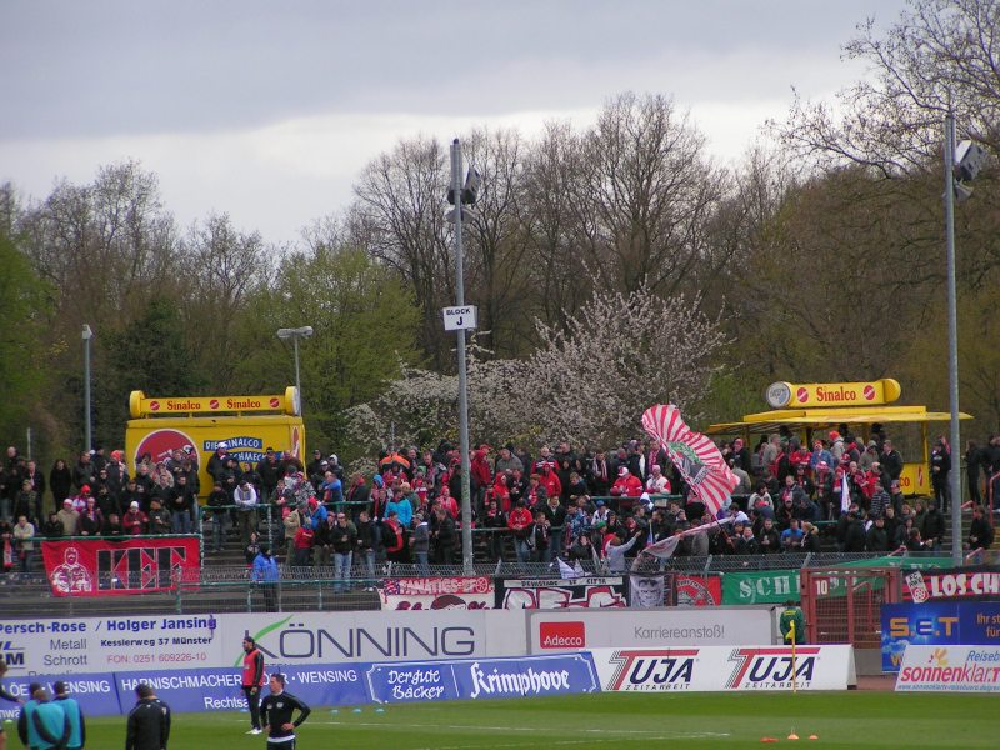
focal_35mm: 226
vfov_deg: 6.6
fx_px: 6529
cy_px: 375
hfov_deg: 8.8
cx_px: 500
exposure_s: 1/250
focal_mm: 34.5
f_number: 3.5
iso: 64
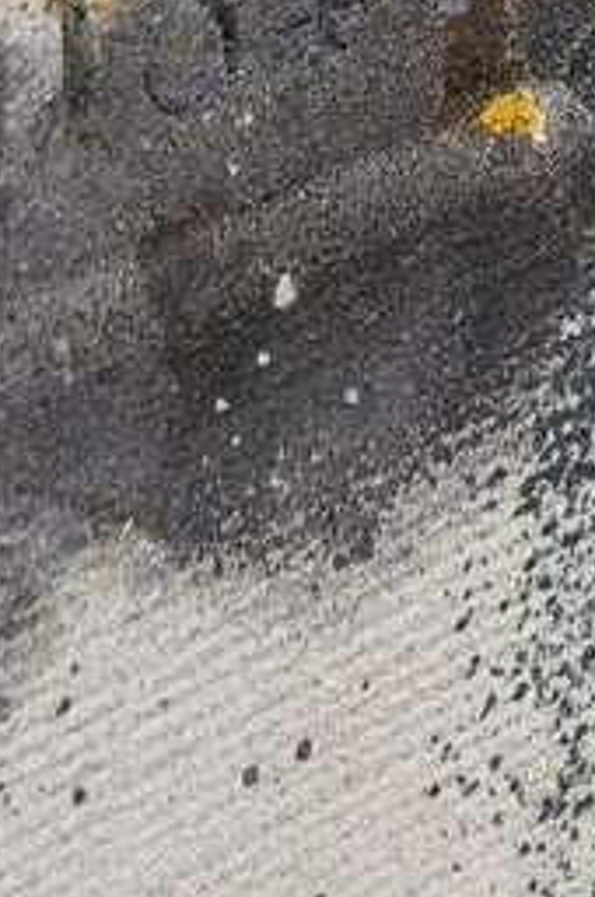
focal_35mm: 300
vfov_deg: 6.5
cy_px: -1254
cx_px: 854
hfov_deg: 4.5
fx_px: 7457
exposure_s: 1/250
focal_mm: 48
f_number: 5.6
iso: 200
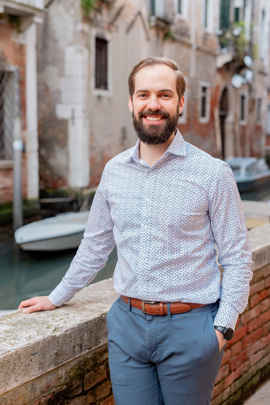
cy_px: 202
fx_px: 563
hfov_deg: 27.0
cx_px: 135
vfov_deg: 39.6
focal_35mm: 50
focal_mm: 50
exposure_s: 1/250
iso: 320
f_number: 3.5
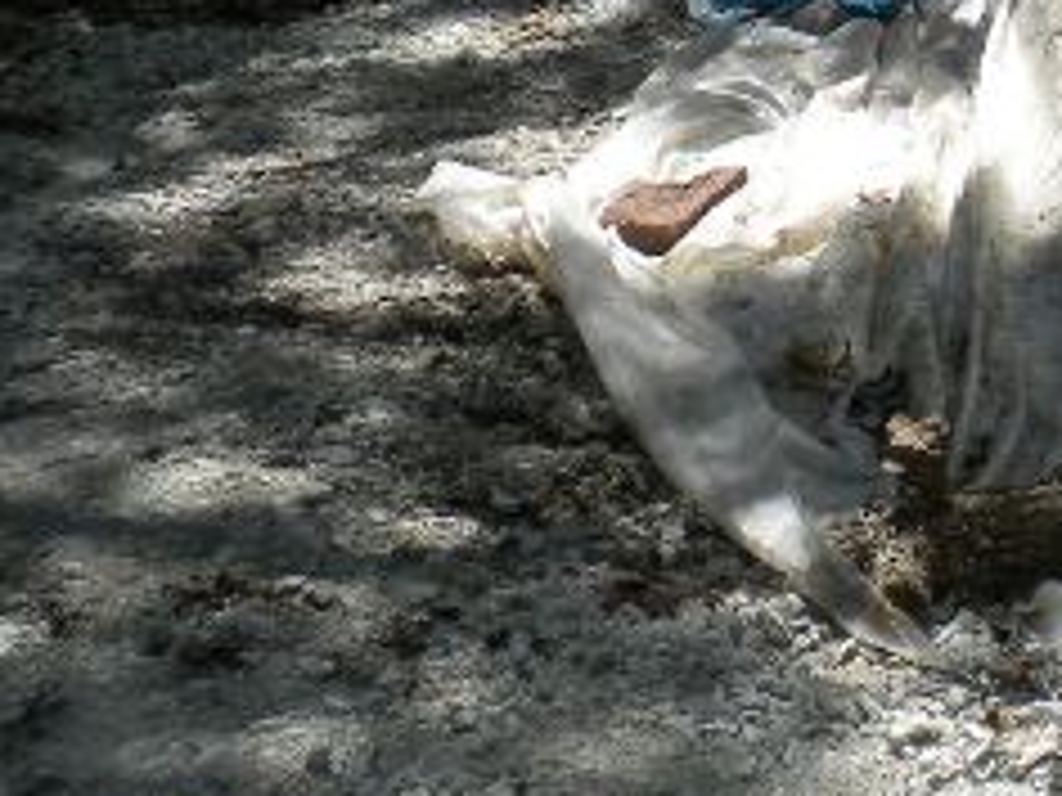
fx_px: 2915
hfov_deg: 19.5
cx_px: 1251
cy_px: -85
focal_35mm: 95
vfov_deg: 15.2
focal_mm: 6.3
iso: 80
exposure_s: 1/507
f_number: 4.6
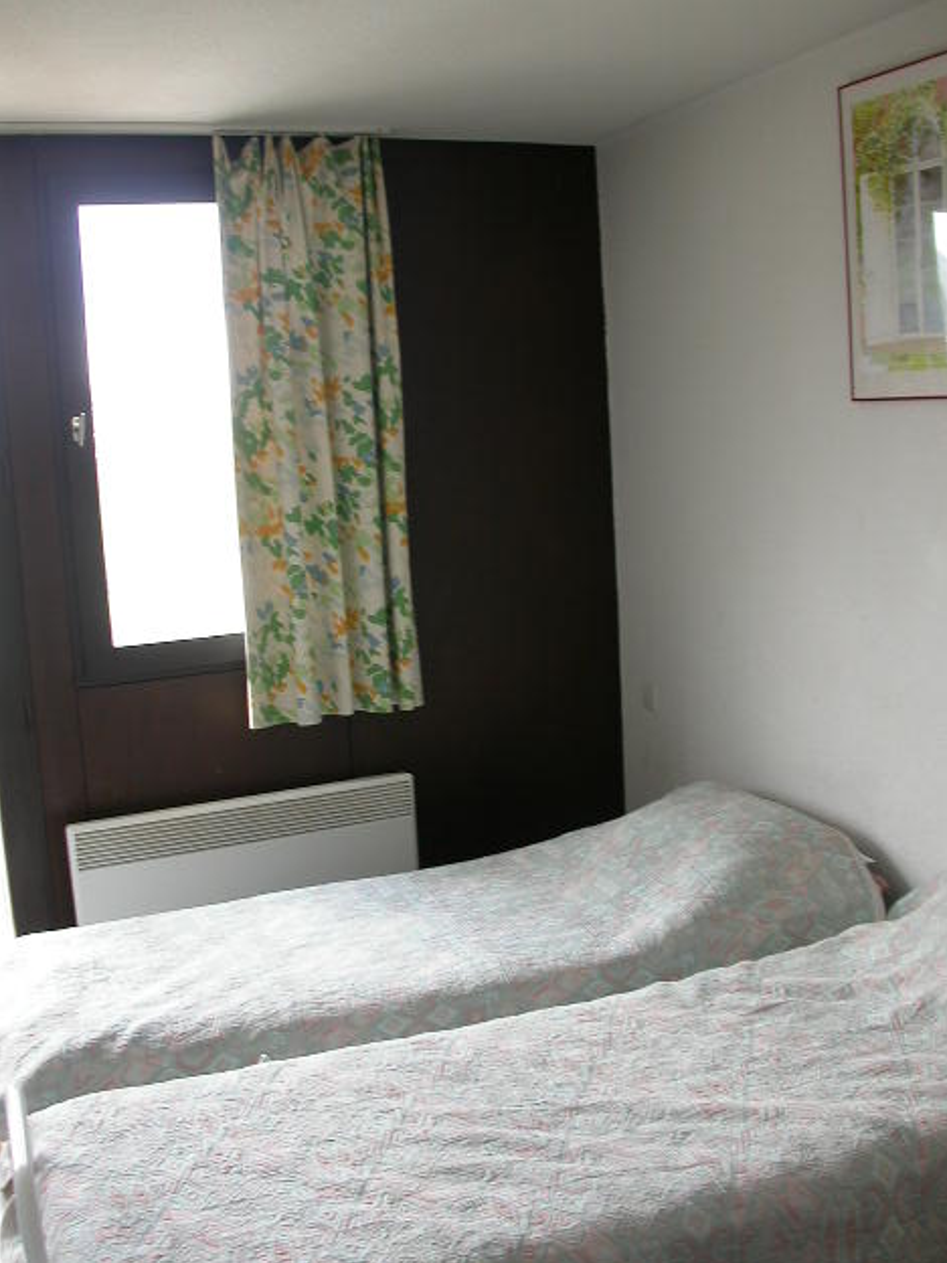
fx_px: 1423
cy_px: 644
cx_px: 484
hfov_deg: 36.8
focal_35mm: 39
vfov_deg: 47.9
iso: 100
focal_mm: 7.85
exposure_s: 1/61.4
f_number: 3.3
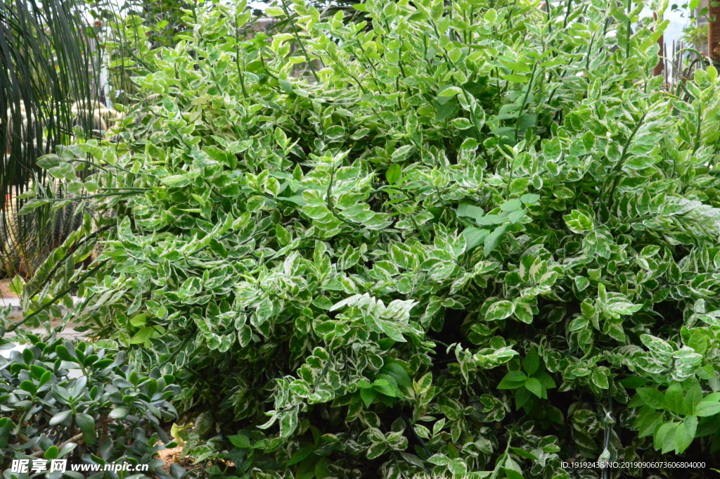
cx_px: 360
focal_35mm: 75
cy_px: 240
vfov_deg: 18.2
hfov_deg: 27.0
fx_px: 1499
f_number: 22
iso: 6400
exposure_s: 1/250
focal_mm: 50
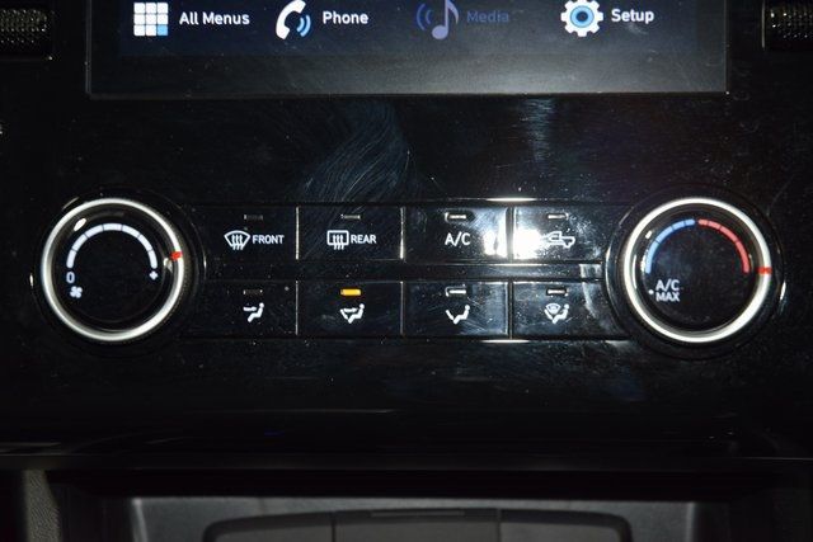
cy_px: 271
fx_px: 2372
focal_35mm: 105
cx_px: 406
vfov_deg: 13.0
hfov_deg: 19.5
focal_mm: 70
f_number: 4.5
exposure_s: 1/15
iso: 1100
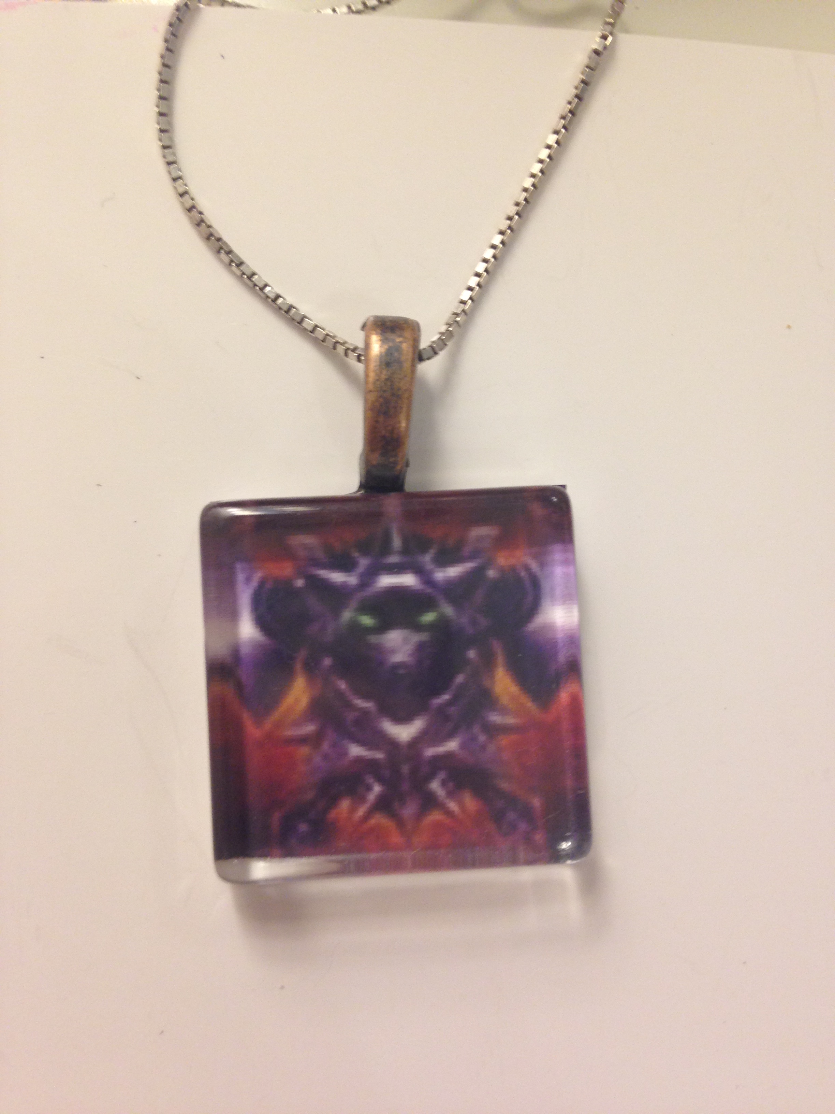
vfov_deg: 55.4
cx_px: 418
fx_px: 1061
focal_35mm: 33
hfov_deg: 42.9
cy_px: 557
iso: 100
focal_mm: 4.12
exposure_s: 1/20
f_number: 2.4
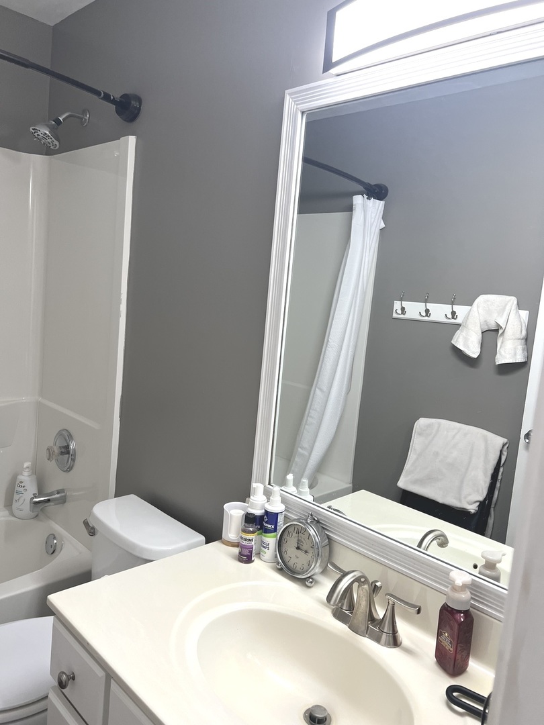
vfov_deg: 67.3
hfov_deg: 53.1
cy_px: 362
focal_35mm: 26
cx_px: 272
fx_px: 545
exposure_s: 1/120
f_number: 1.5
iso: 125
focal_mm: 5.7
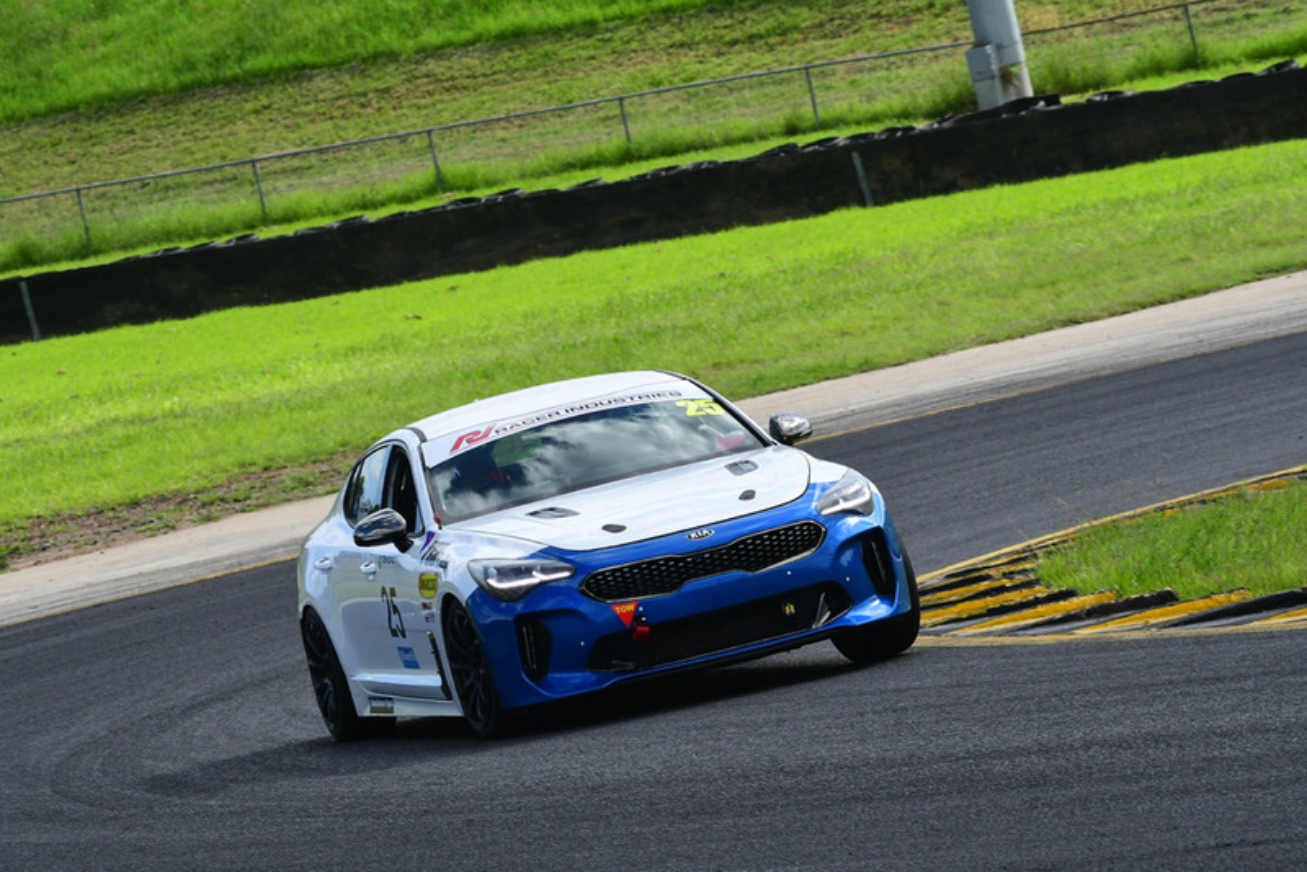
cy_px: 436
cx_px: 654
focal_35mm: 300
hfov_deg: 6.9
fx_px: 10895
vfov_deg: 4.6
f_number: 13
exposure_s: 1/640
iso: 800
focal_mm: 200
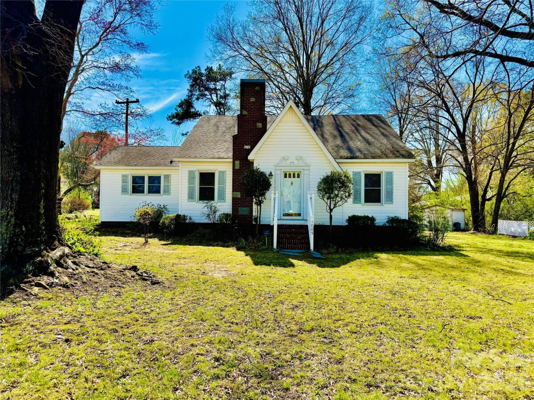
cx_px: 267
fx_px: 370
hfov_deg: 71.6
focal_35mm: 24
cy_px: 200
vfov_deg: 56.8
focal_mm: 6.76
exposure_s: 1/4405
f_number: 1.78
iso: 100
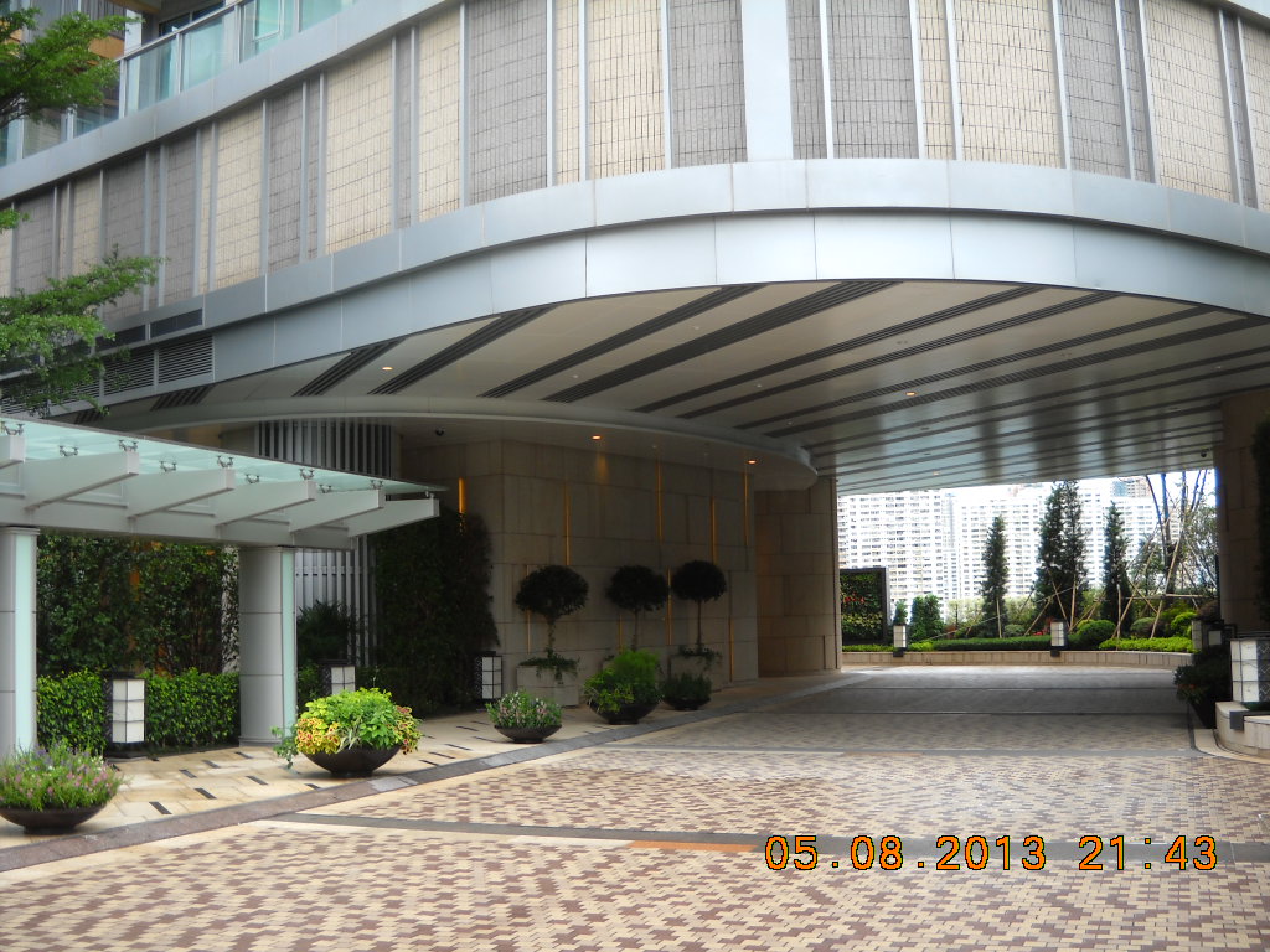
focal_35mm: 41
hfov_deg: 45.8
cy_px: 476
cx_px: 635
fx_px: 1504
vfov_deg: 35.1
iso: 64
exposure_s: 1/105
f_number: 3.1
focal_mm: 6.72
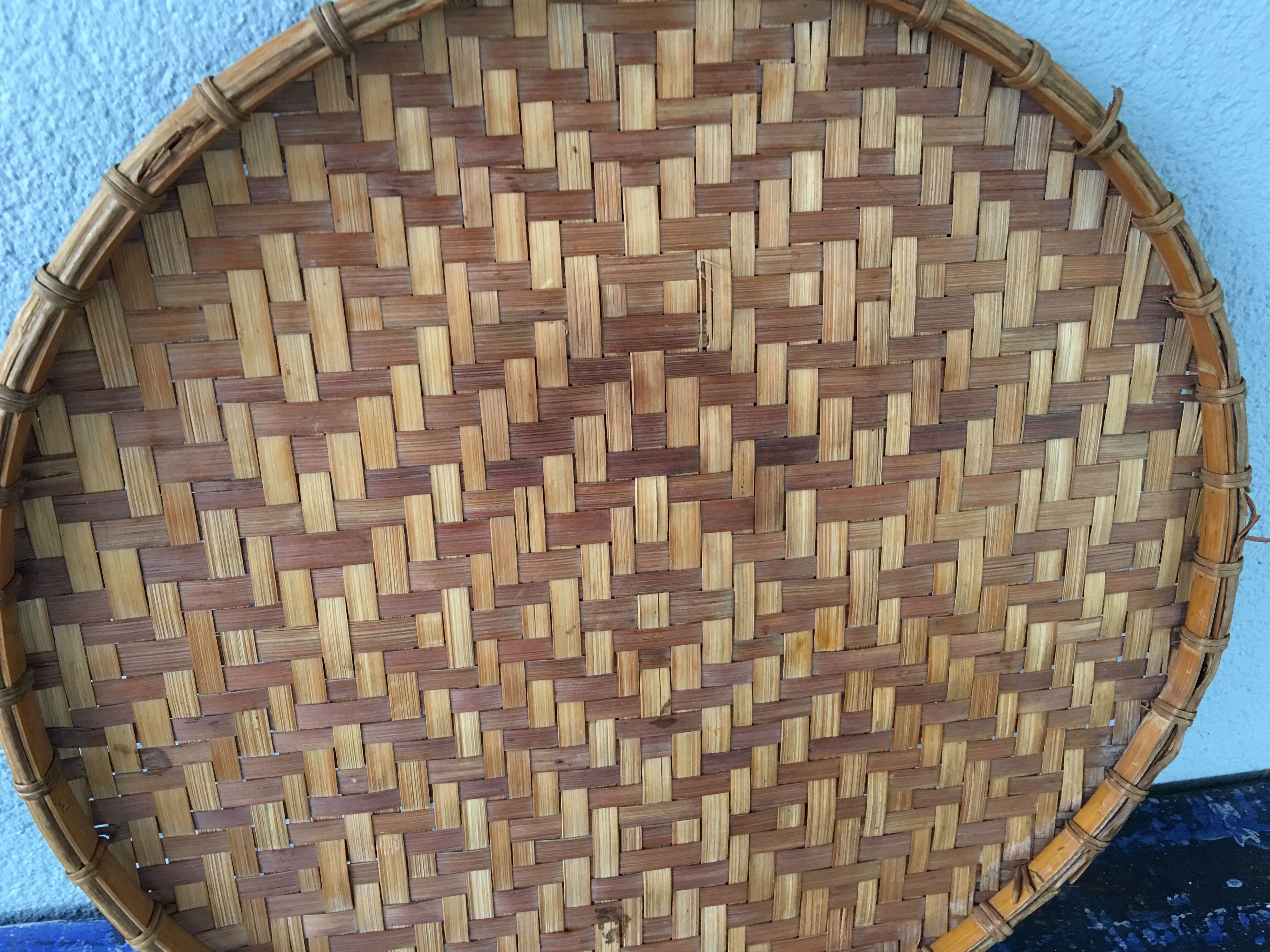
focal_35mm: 29
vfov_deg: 48.2
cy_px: 476
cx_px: 635
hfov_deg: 61.7
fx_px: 1064
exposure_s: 1/17
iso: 64
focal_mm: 4.15
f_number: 2.2
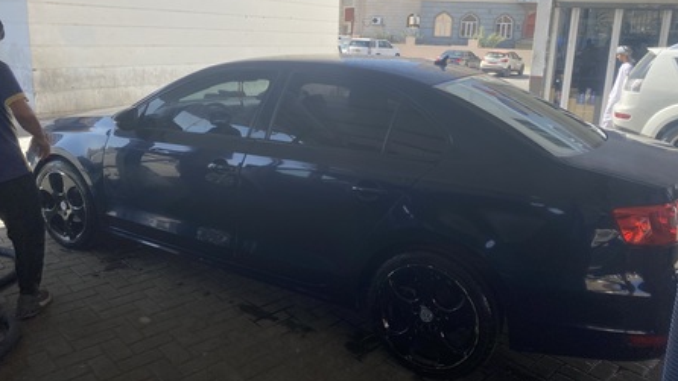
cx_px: 346
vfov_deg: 39.9
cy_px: 140
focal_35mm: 29
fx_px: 521
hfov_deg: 66.1
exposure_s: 1/1016
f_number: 1.8
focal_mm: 4.25
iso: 32
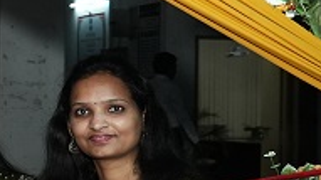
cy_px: 79
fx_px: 1241
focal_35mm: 146
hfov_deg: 11.9
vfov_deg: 8.3
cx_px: -454
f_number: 5
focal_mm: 24
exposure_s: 1/160
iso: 1600
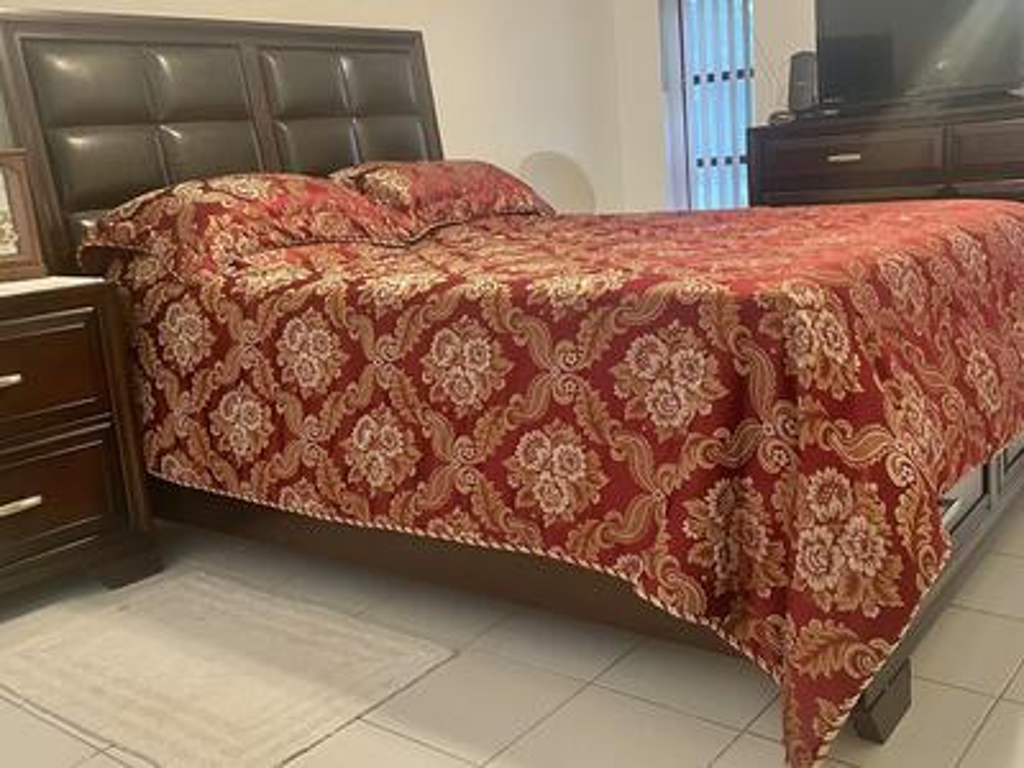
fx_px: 769
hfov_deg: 67.3
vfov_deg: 53.1
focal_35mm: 26
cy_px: 384
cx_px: 512
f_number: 1.6
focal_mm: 4.2
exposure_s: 1/60
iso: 250
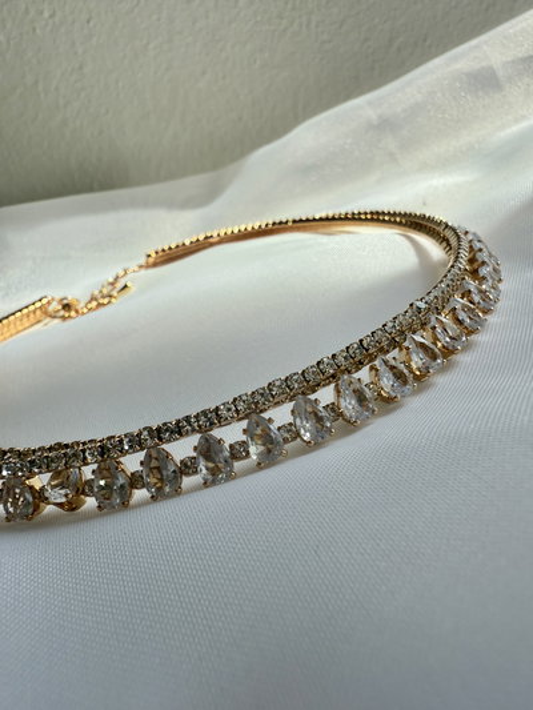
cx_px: 266
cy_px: 355
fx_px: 493
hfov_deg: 56.8
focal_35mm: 24
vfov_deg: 71.6
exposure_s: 1/1217
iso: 40
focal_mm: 2.22
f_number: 2.2
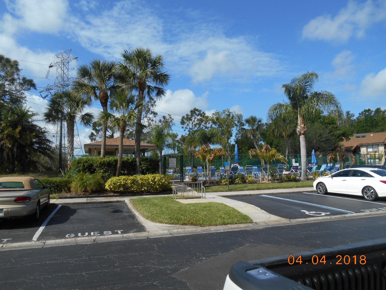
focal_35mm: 26
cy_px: 145
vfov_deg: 53.1
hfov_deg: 67.3
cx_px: 193
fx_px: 290
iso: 80
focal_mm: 4.7
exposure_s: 1/1000
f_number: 3.4
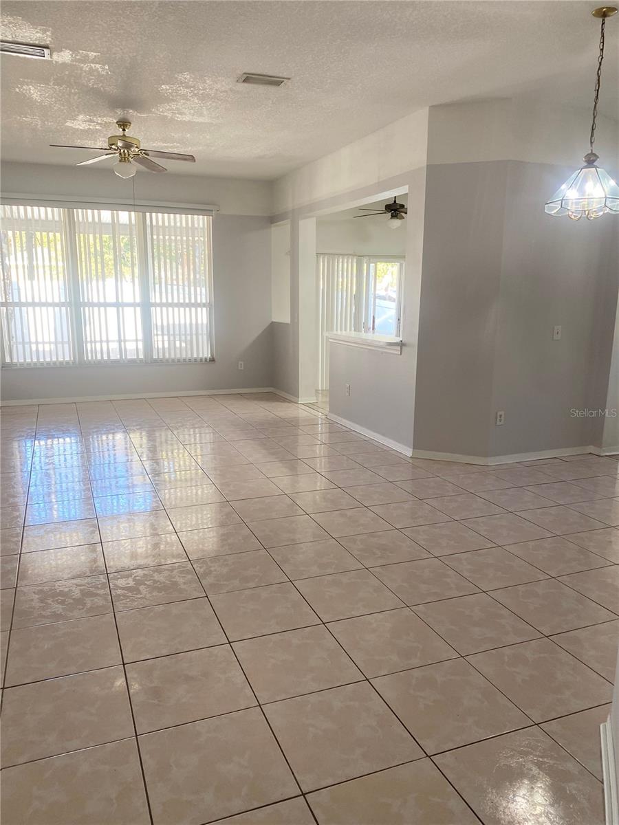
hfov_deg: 53.1
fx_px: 620
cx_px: 310
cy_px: 412
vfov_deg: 67.3
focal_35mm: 26
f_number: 1.8
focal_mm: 4.25
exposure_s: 1/60
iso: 64
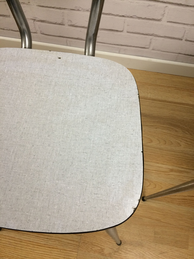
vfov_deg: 61.7
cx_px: 97
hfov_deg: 48.2
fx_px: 217
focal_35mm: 29
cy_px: 130
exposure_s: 1/33
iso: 64
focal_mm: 4.15
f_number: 2.2
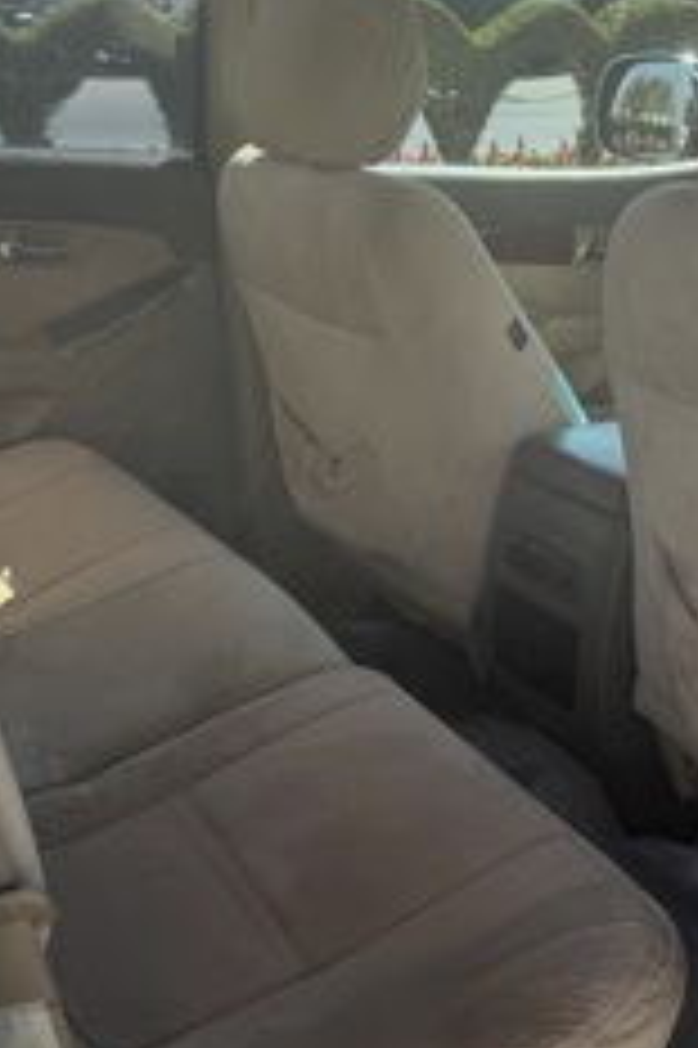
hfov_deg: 27.4
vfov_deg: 40.2
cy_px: 623
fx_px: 1427
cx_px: 408
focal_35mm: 49
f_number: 1.78
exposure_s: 1/1395
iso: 80
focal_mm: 6.76
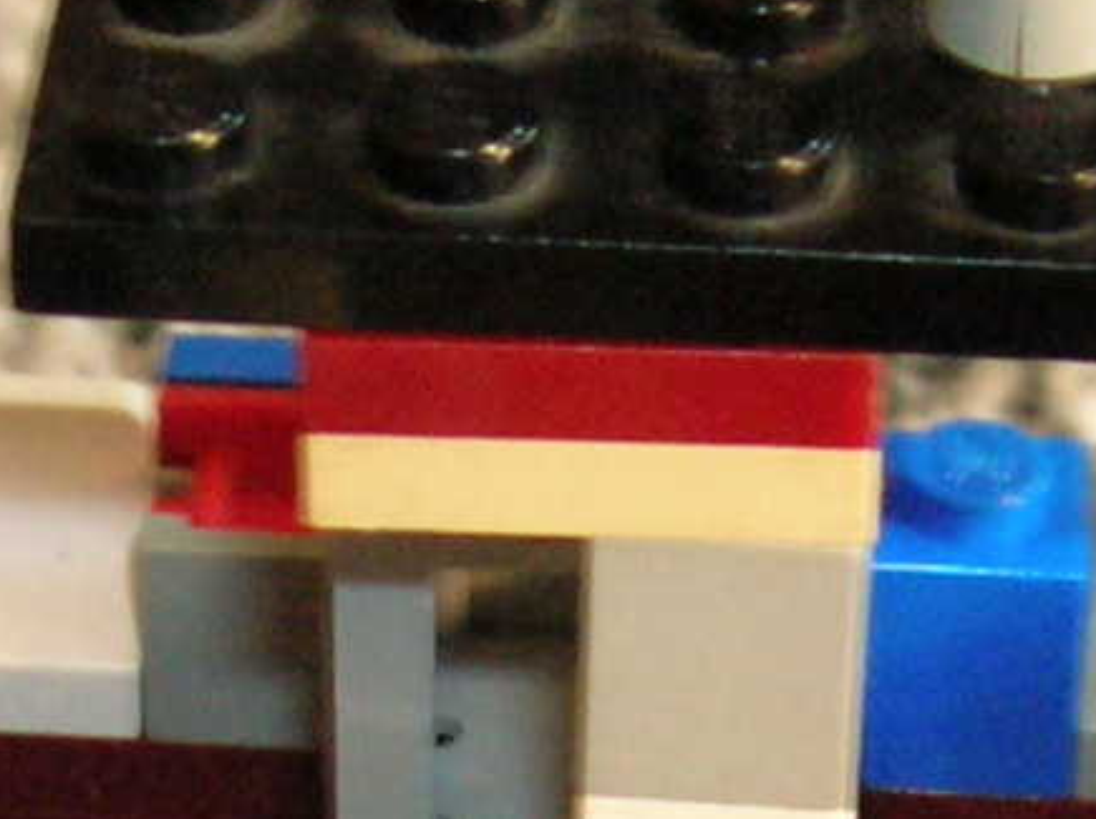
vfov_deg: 8.2
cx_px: 494
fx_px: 5660
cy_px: 975
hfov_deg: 11.1
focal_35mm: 179
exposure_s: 1/1.4
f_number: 2.9
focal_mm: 5.7
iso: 200
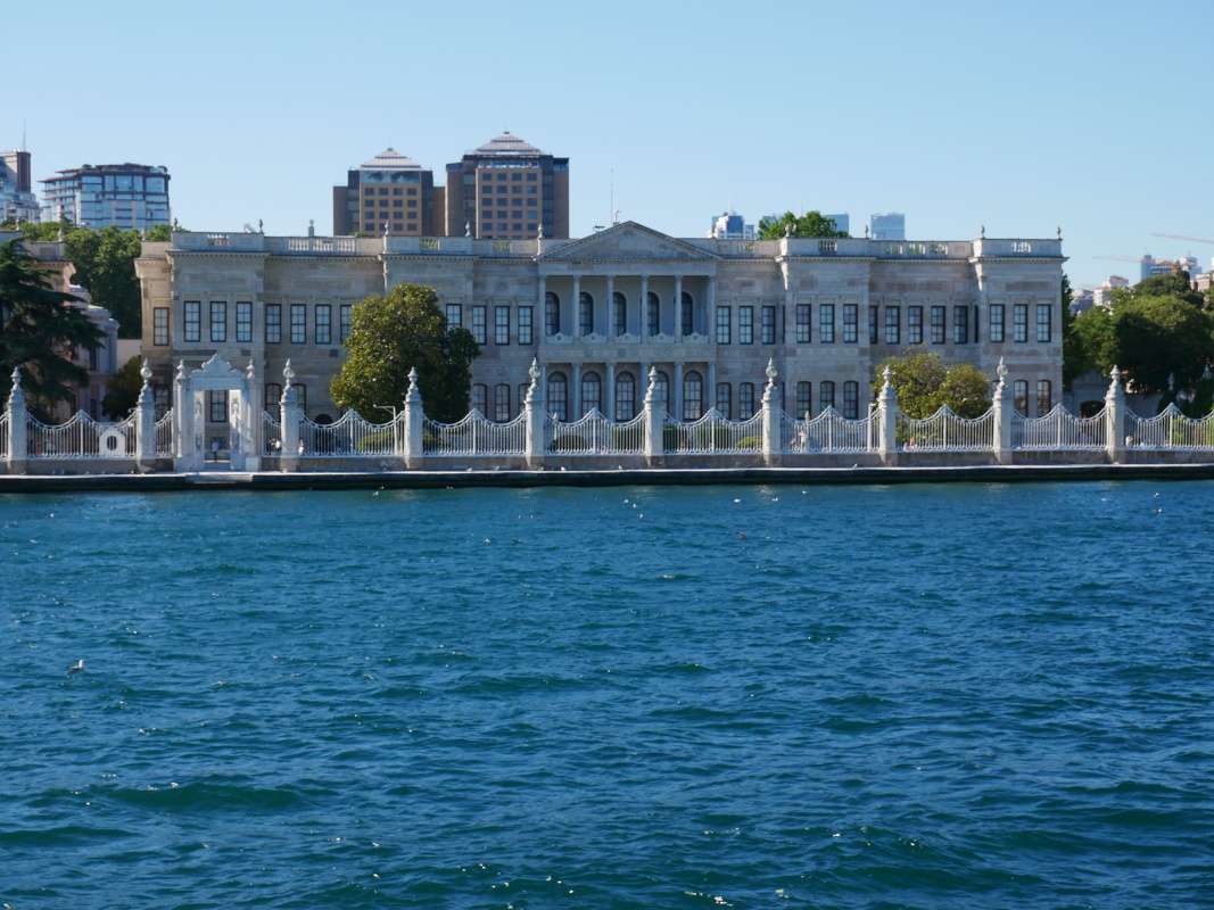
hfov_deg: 32.2
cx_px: 607
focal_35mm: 60
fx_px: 2104
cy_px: 455
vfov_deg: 24.4
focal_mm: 30
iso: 200
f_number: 8
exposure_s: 1/320
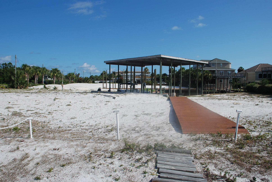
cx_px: 136
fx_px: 204
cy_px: 91
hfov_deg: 67.3
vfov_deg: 48.0
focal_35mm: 27
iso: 100
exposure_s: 1/320
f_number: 9
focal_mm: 18
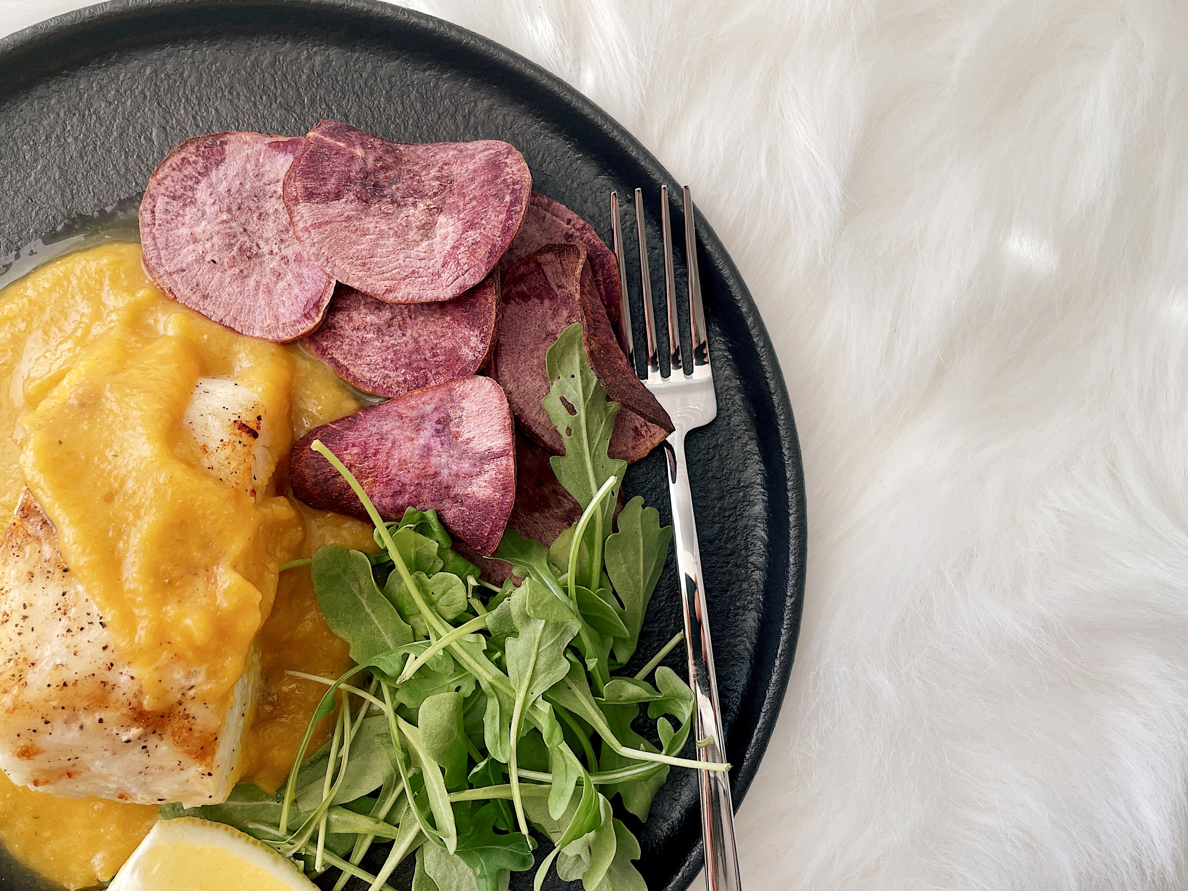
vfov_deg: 53.1
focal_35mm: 26
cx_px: 594
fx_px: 892
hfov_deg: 67.3
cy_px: 446
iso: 32
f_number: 1.6
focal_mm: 4.2
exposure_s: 1/336
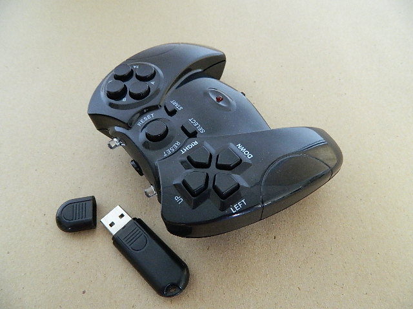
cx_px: 206
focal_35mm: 25
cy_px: 154
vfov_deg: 54.9
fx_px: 298
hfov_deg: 69.4
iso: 400
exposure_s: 1/20
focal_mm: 4.5
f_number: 3.1
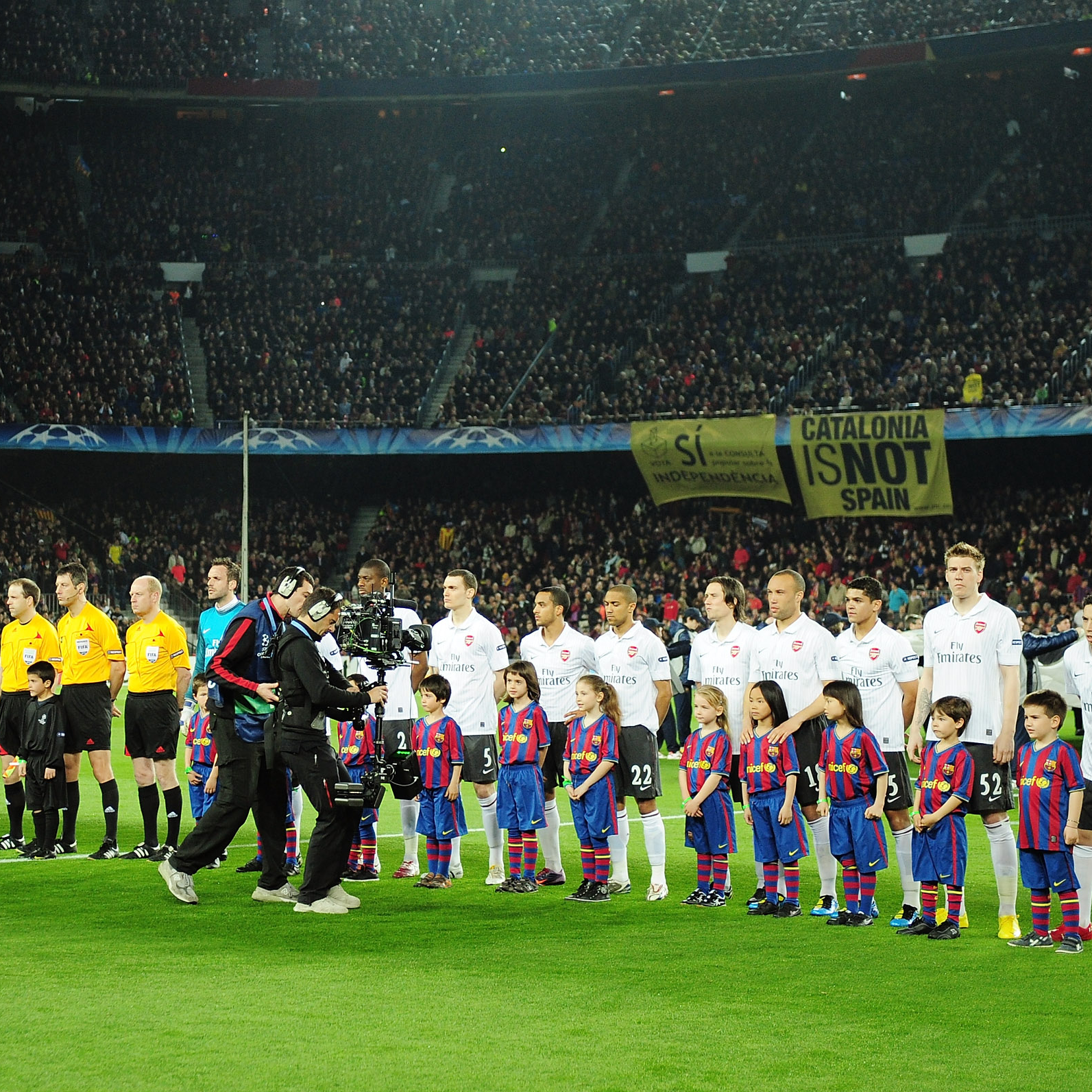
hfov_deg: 19.6
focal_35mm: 88
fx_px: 3141
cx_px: 290
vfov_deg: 19.7
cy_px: 449
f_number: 2.8
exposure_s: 1/1000
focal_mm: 55
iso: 1600
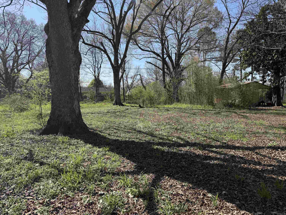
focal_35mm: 24
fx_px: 198
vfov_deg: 56.8
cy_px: 108
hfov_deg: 71.6
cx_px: 143
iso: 80
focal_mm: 6.76
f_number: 1.78
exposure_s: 1/2525
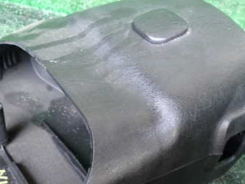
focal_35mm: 54
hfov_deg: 35.5
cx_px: 108
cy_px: 114
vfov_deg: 27.0
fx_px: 382
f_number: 2.3
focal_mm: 5.4
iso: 640
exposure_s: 1/30
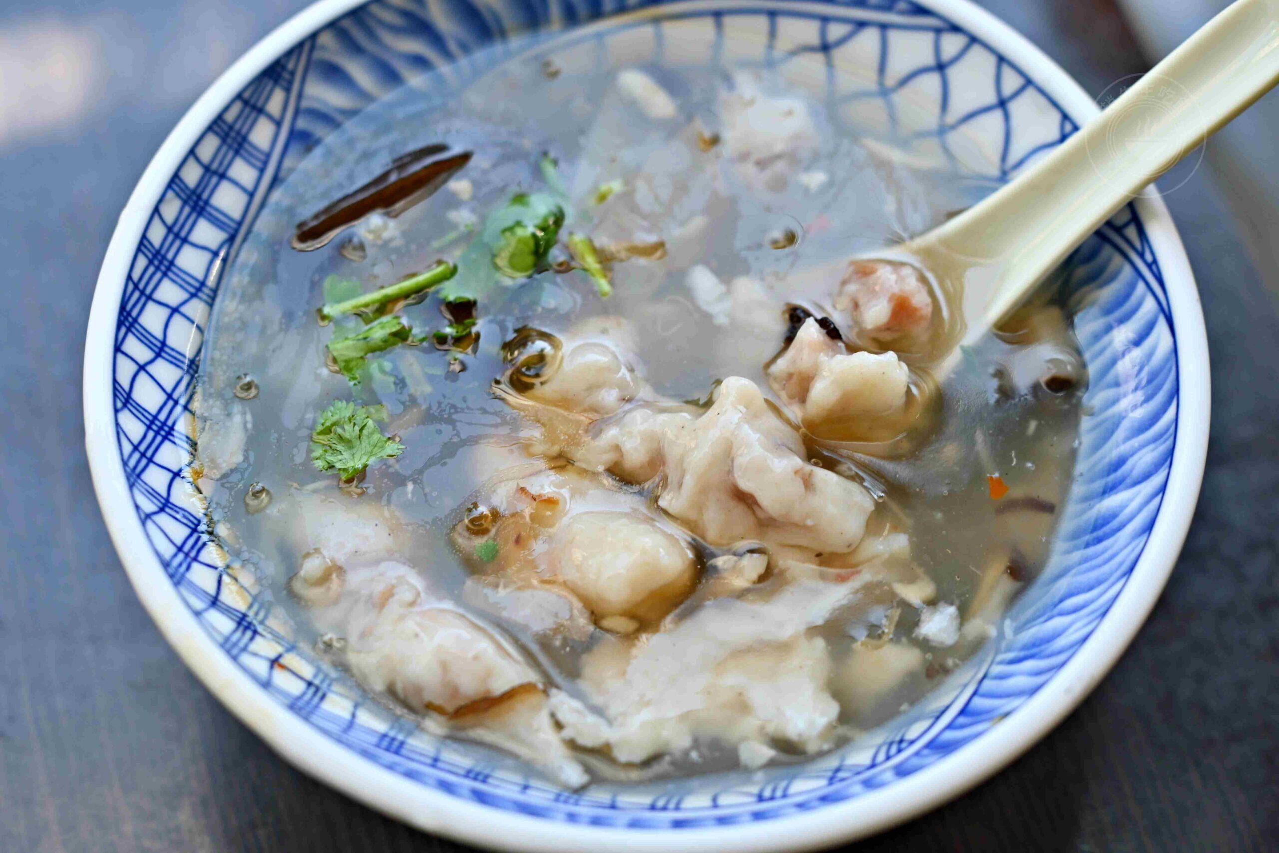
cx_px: 640
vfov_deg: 18.2
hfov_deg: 27.0
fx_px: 2665
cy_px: 426
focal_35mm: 75
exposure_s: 1/200
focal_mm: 50
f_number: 3.2
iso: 125
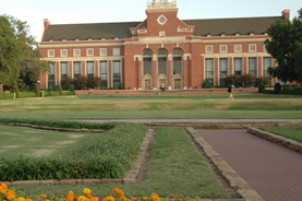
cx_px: 63
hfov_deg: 29.5
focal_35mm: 67
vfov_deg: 20.3
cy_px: 101
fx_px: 561
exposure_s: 1/400
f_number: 4
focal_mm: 24
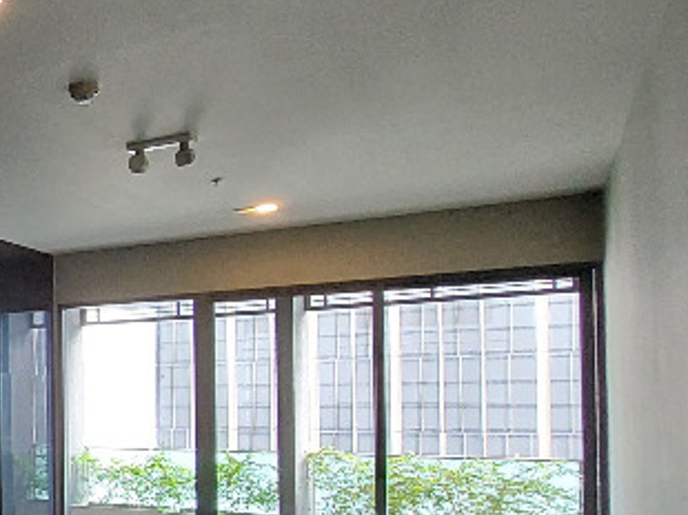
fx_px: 834
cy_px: 377
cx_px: -377
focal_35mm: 42
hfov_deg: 27.6
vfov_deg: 33.7
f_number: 2.2
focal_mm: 1.74
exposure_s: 1/33
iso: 400
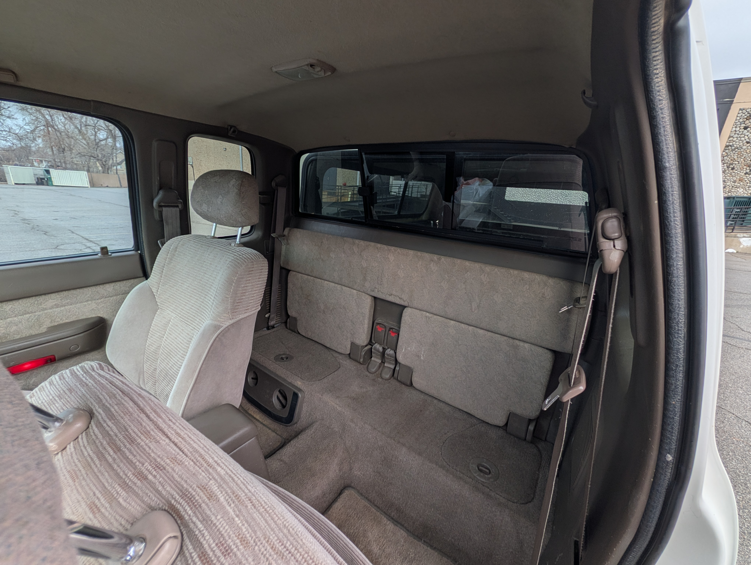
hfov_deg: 110.5
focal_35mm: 12
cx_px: 376
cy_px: 282
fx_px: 261
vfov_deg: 94.6
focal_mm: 2.02
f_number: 1.7
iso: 49
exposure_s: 1/396
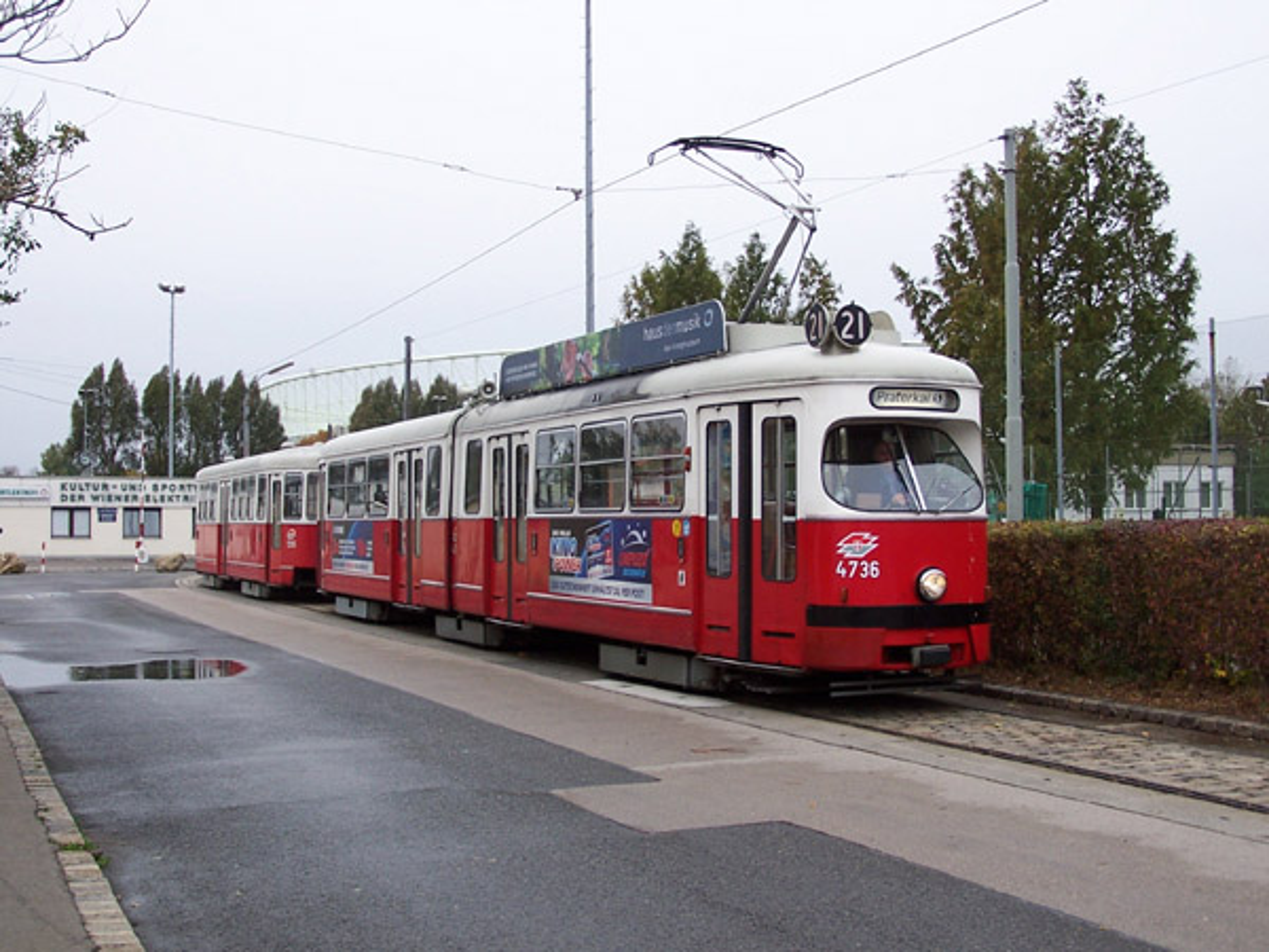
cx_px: 634
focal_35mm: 48
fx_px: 1760
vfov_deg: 30.3
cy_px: 476
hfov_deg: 39.7
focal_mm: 8
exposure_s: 1/250
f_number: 3.2
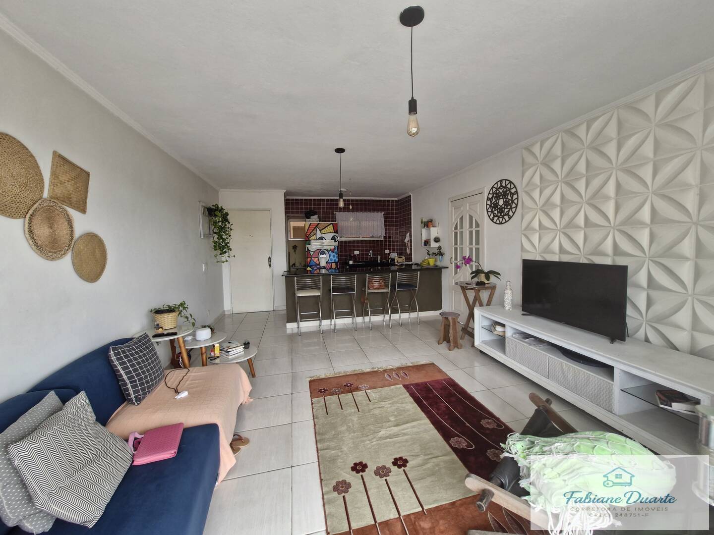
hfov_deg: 106.2
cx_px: 357
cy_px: 268
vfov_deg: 89.9
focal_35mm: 13
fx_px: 268
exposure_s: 1/60
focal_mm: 1.74
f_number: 2.2
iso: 50
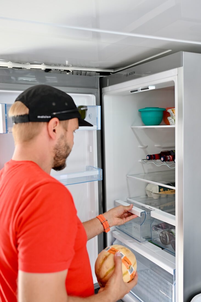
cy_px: 151
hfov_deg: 37.8
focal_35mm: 35
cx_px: 100
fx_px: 293
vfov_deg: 54.4
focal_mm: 35
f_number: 3.2
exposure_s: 1/250
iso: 400
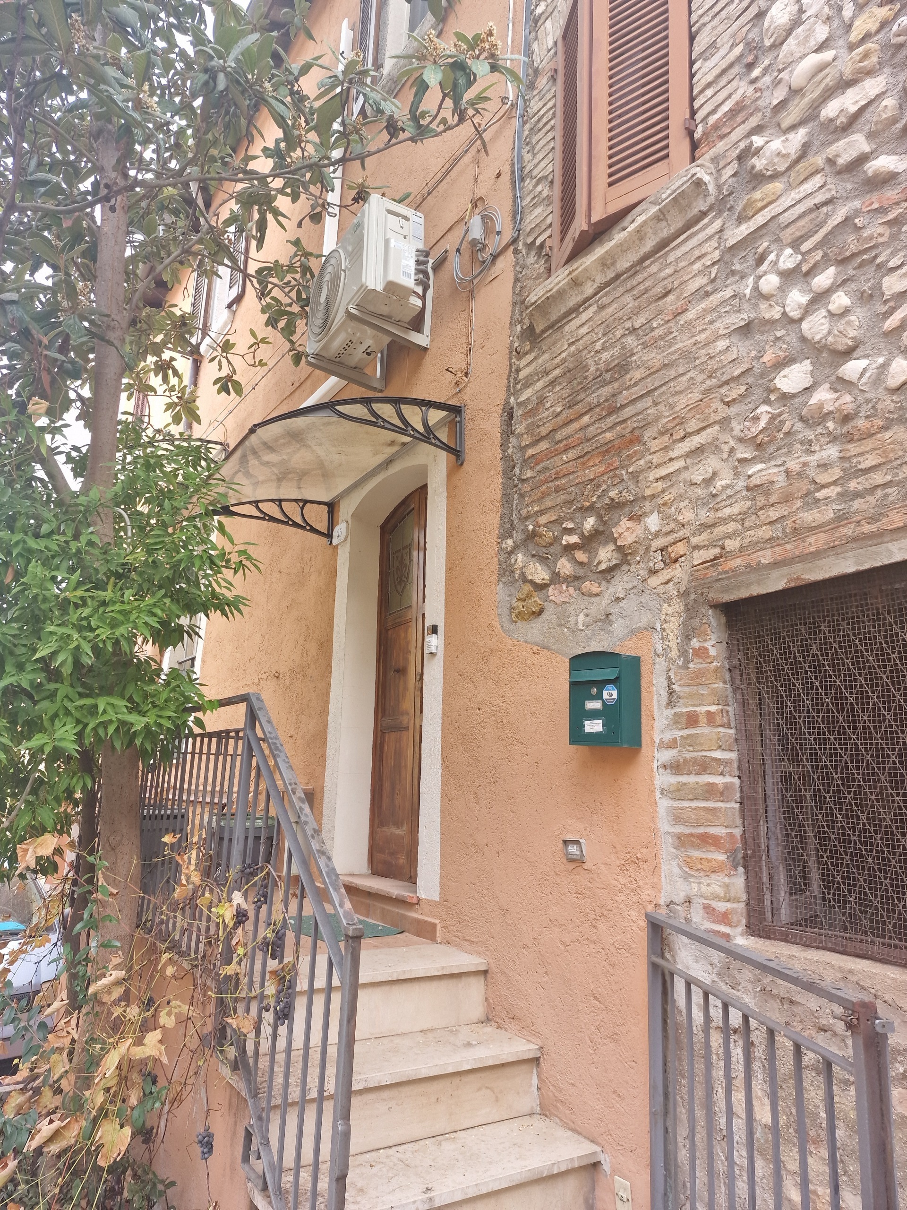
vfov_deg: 73.9
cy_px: 605
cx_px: 454
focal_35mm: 23
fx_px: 804
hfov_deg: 58.9
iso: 63
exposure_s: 1/100
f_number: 1.8
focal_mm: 6.4
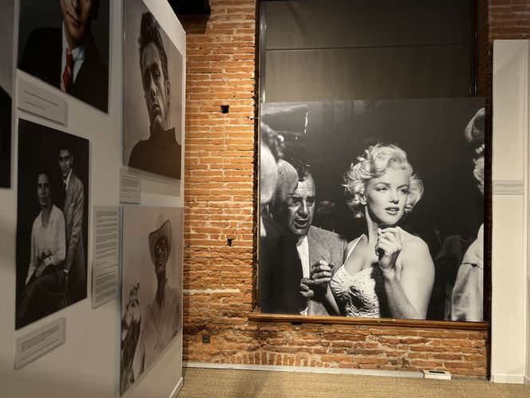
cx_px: 263
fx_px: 414
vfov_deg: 51.4
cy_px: 200
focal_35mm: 27
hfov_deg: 65.3
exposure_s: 1/100
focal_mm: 5.1
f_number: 1.6
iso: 80
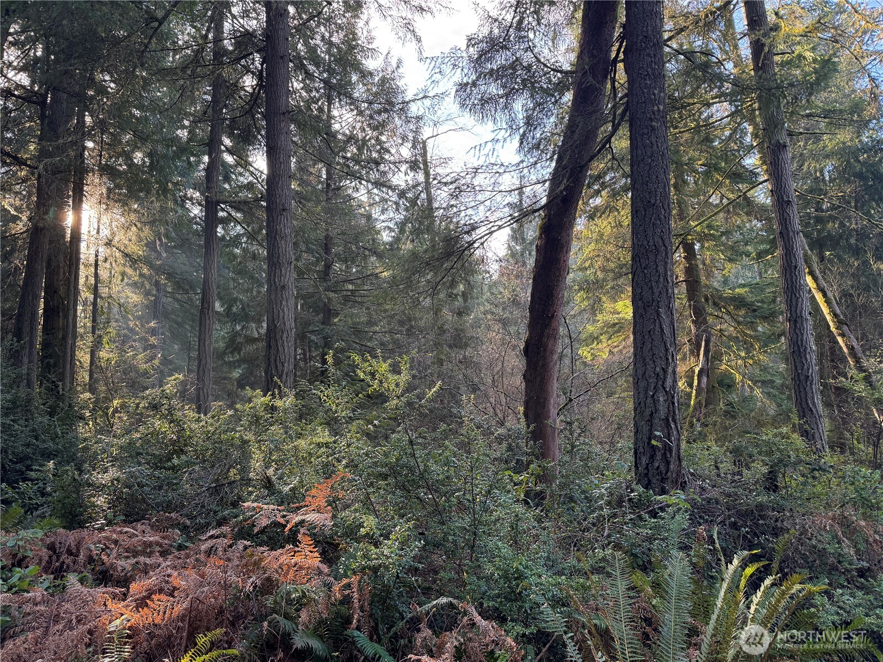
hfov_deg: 71.6
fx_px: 612
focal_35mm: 24
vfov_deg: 56.8
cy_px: 331
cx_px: 442
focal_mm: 6.76
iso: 100
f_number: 1.78
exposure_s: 1/129
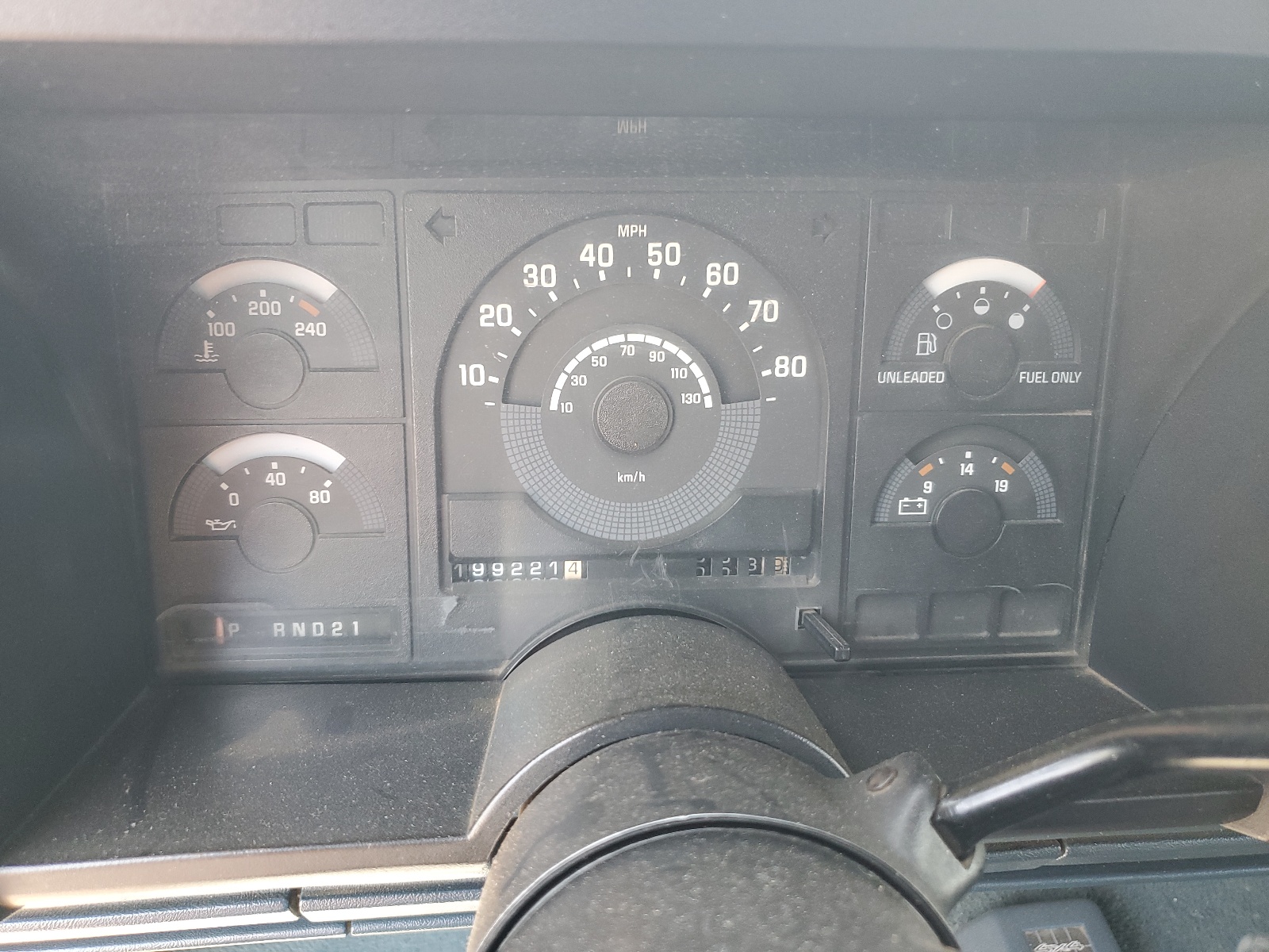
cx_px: 634
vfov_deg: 53.1
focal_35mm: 26
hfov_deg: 67.3
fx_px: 953
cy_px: 476
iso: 86
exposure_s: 1/60.2
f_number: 1.5
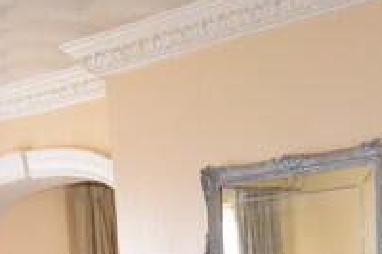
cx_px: 288
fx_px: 936
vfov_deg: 12.9
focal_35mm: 88
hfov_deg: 22.8
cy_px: 553
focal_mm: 11.5
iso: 720
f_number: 5.6
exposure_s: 1/125
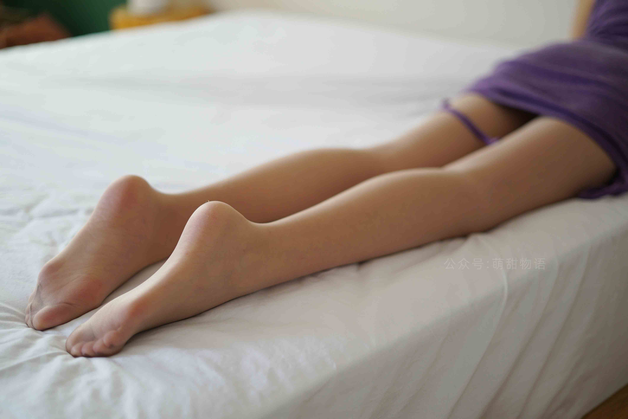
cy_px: 210
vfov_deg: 27.0
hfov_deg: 39.6
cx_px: 314
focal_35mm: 50
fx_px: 873
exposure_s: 1/200
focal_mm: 50
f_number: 1.8
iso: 320
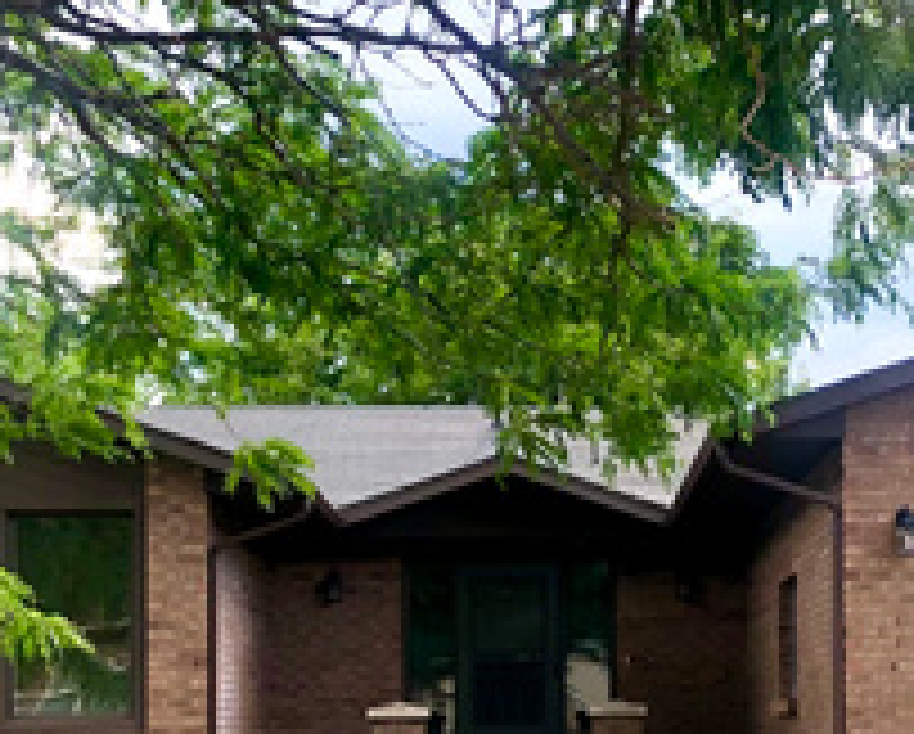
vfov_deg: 17.9
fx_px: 2330
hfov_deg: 22.0
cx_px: 693
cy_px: 360
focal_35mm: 86
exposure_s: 1/168
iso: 20
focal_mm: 4
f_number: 1.8
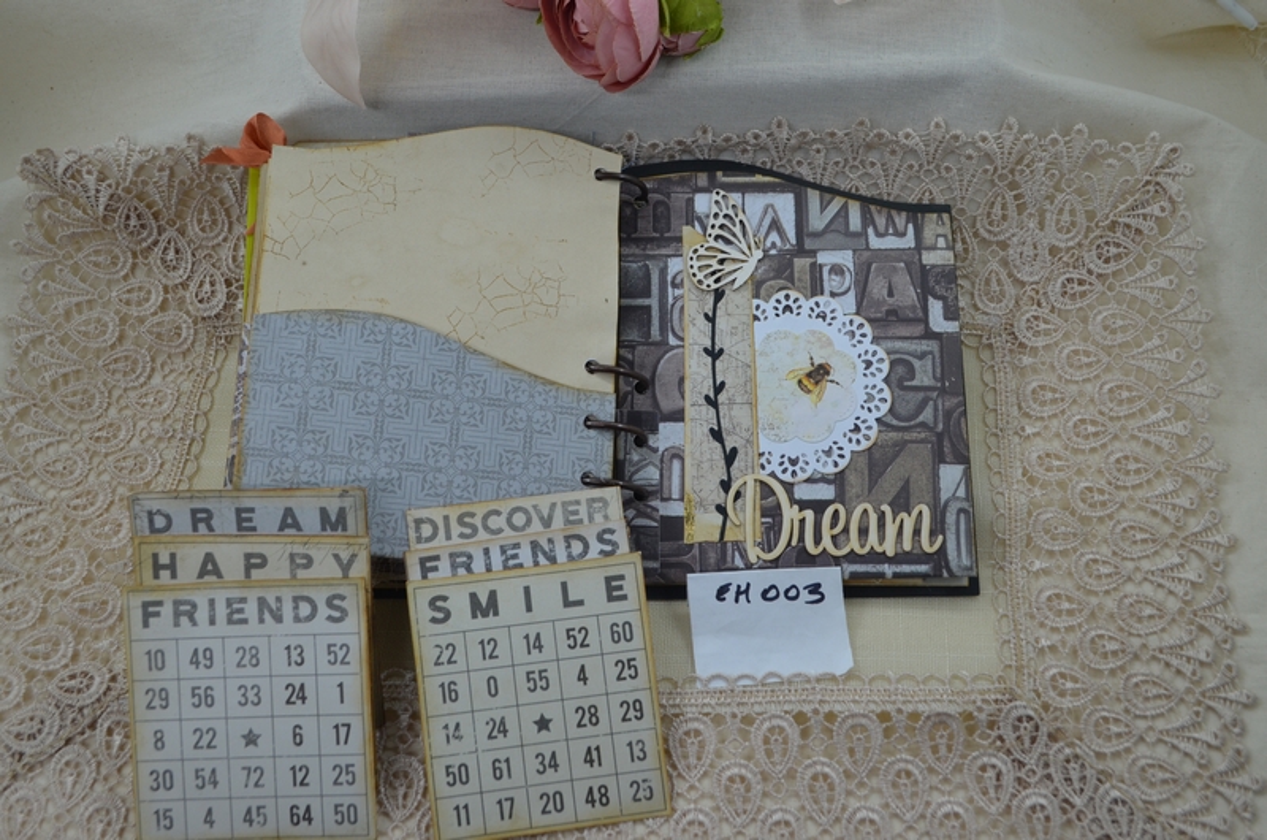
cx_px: 634
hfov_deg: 53.2
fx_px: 1264
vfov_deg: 36.7
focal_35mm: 36
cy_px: 420
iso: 360
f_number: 5.6
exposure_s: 1/60
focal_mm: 24
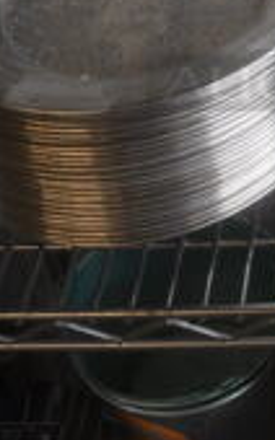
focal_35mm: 99
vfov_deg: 20.2
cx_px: 436
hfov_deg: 12.4
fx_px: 1189
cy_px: -26
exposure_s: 1/250
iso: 400
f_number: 4
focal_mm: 18
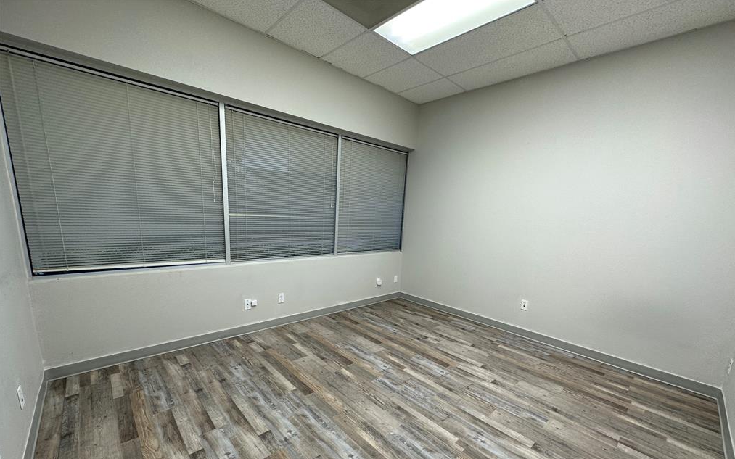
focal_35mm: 15
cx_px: 369
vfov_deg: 73.9
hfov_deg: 101.5
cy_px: 277
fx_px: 300
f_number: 2.2
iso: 80
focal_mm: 2.22
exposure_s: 1/120
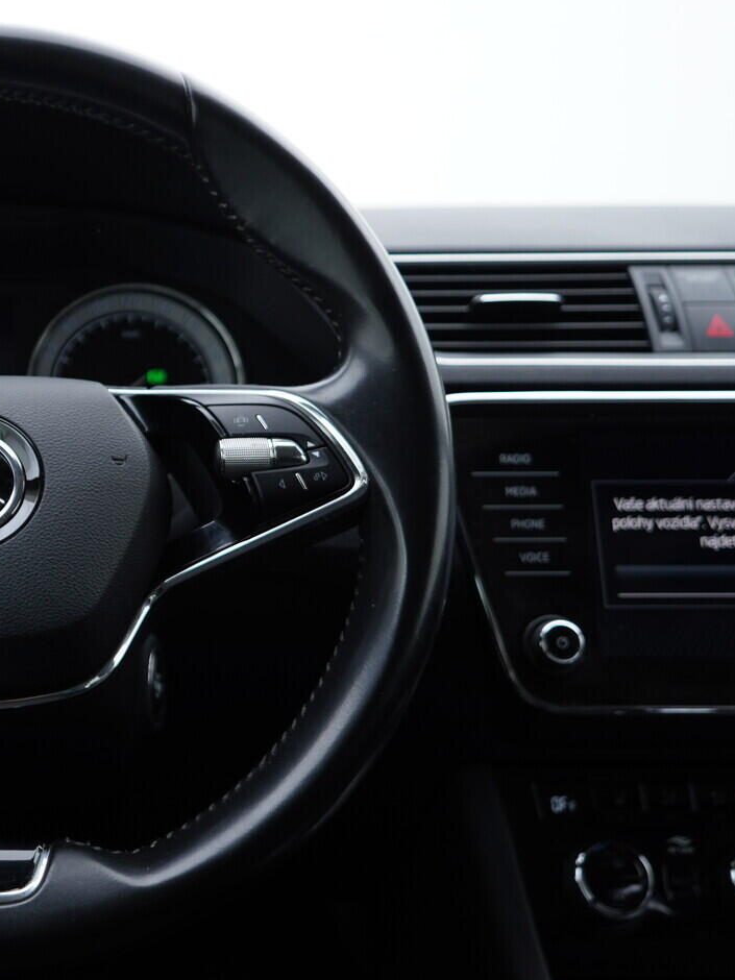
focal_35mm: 53
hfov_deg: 26.1
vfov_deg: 36.2
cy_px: 489
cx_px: 0
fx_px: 1500
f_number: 2.8
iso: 125
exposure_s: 1/40
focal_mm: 24
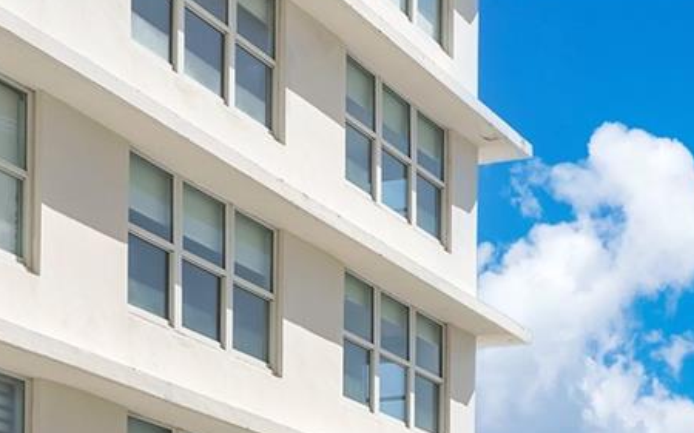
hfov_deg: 22.0
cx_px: 831
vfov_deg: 13.3
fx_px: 1645
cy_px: 804
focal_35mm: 87
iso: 100
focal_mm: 24
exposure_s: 1/640
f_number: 8
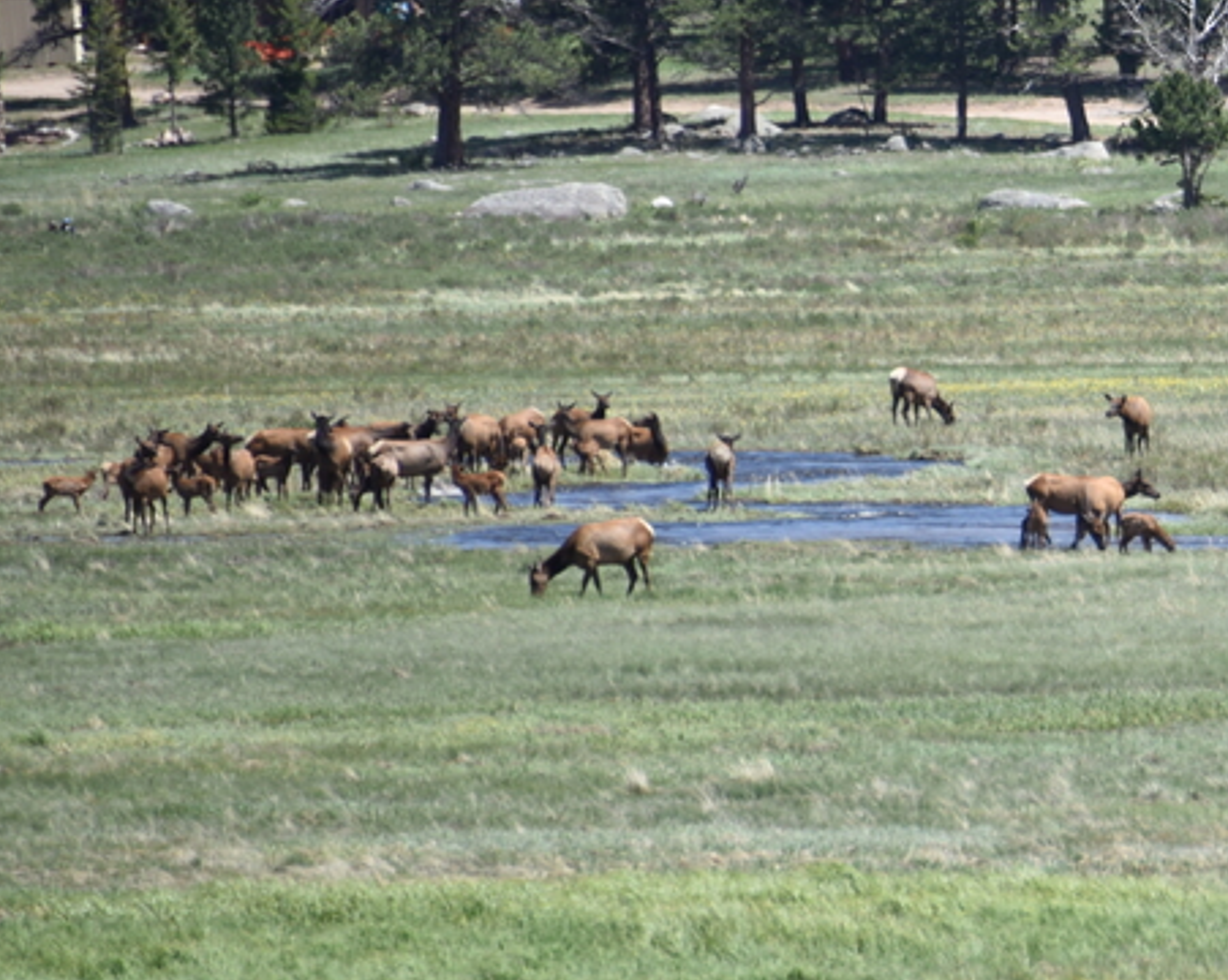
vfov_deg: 1.9
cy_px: 338
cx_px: 1536
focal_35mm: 800
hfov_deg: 2.4
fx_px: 29050
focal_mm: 300
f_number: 5.6
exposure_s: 1/640
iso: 200
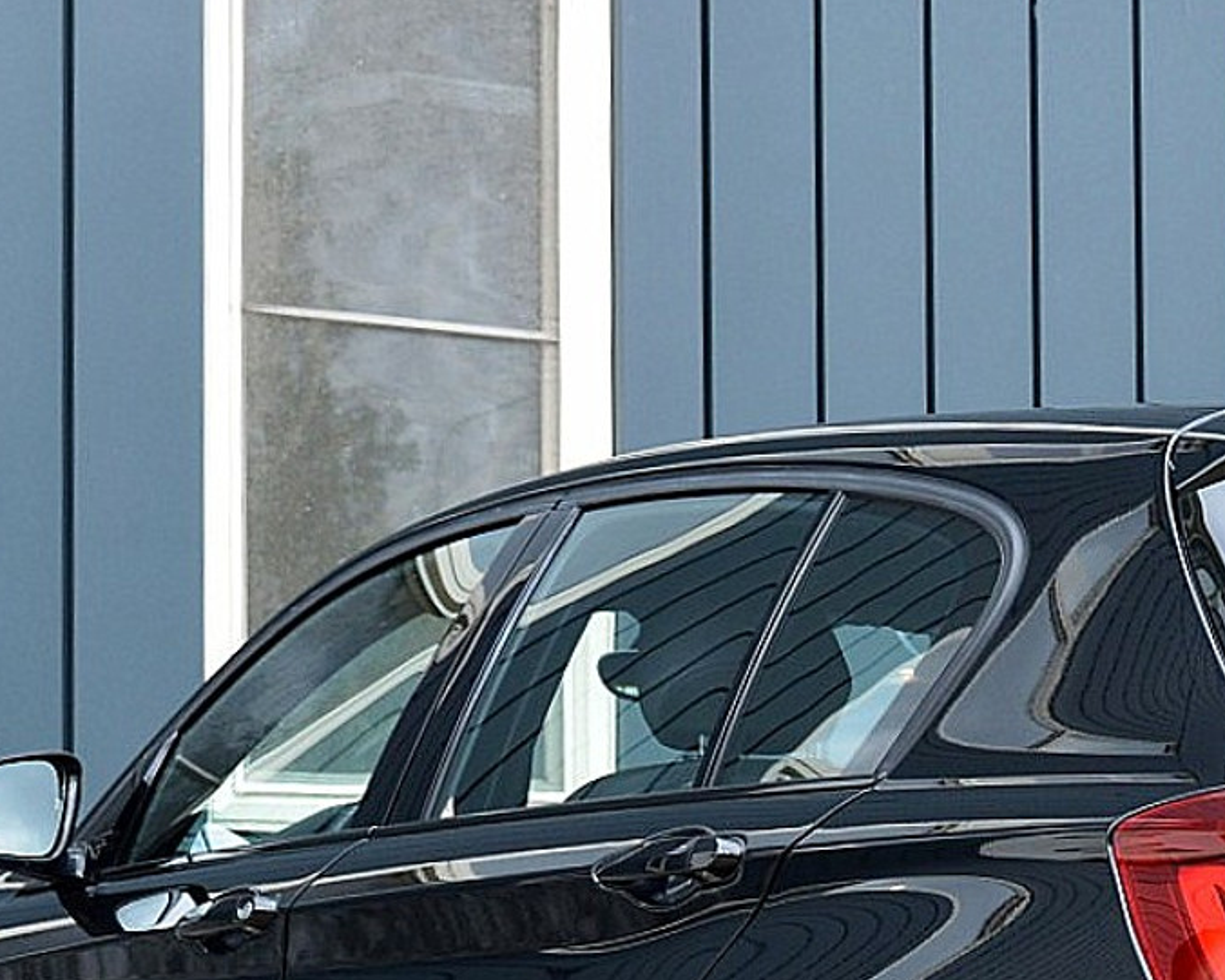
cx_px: 1093
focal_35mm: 120
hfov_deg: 15.8
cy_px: 947
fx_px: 4351
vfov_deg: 12.7
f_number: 10
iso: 400
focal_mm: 30
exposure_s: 1/200
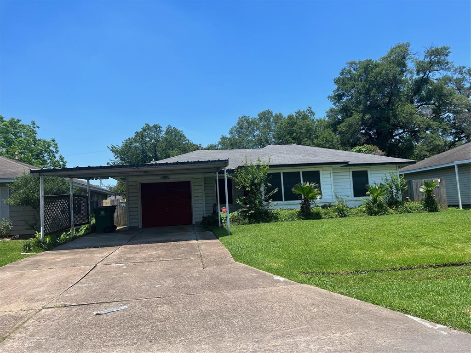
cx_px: 236
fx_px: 354
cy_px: 176
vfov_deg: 53.1
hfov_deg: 67.3
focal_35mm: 26
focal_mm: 5.7
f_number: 1.5
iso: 50
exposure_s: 1/3356
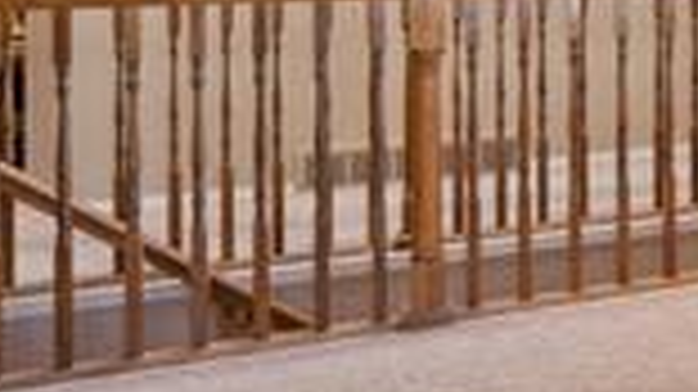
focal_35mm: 69
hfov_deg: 19.3
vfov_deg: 16.6
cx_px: 1369
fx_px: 1276
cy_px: -104
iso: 100
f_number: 7.1
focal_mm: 16
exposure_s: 1/5
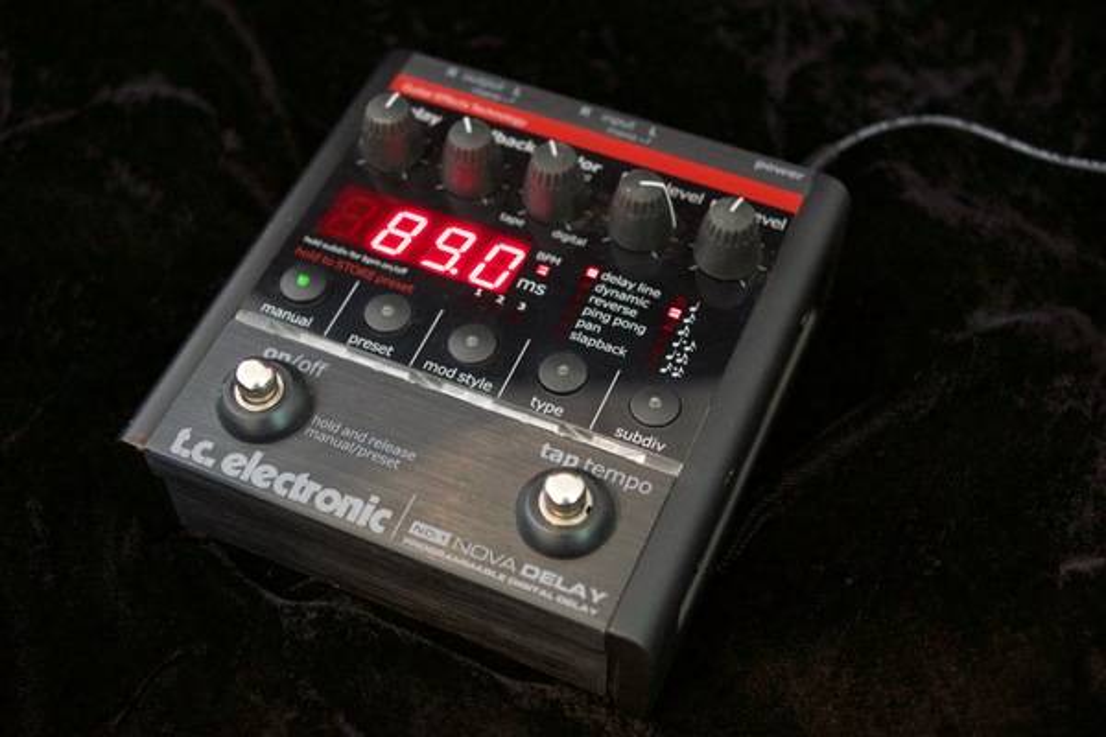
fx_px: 1382
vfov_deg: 29.9
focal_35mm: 45
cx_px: 553
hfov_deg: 43.6
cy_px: 368
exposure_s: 1/60
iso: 1250
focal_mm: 30
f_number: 4
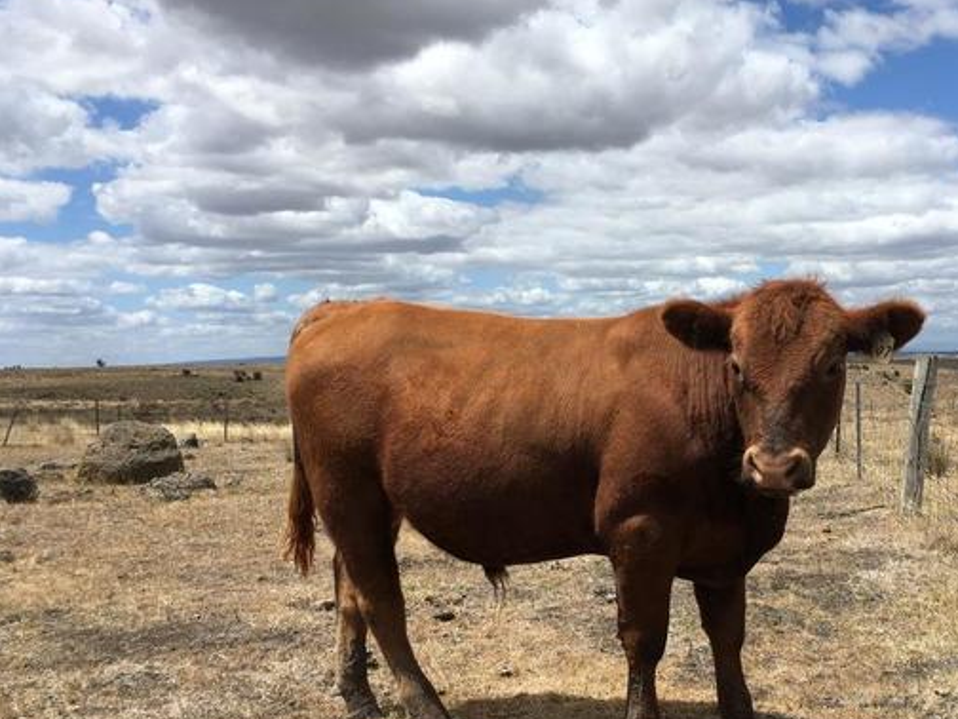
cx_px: 623
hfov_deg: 48.3
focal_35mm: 38
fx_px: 1052
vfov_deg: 37.6
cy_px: 423
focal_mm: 4.15
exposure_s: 1/2564
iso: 25
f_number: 2.2
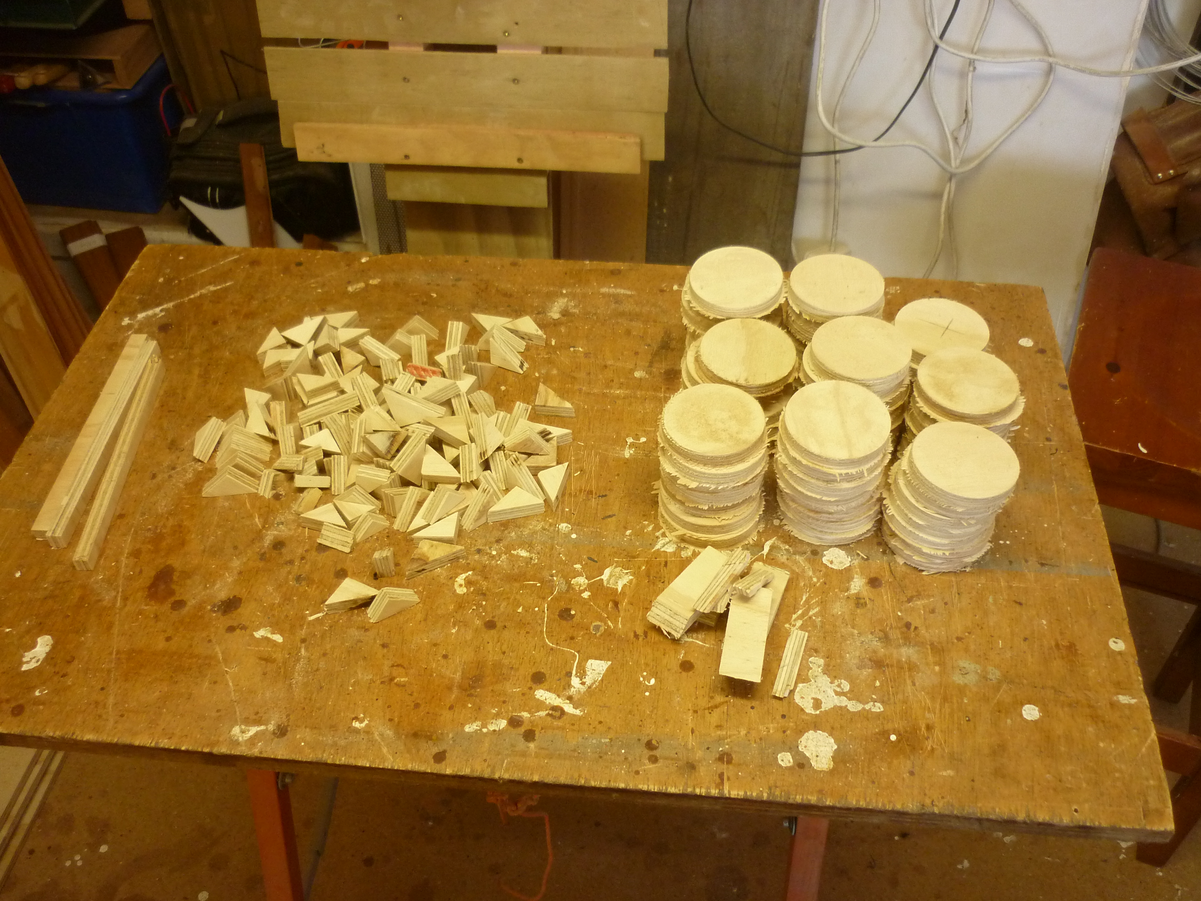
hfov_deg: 55.4
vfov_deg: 42.9
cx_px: 600
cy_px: 450
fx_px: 1145
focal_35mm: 33
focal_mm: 5.5
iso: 320
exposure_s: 1/60
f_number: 2.8
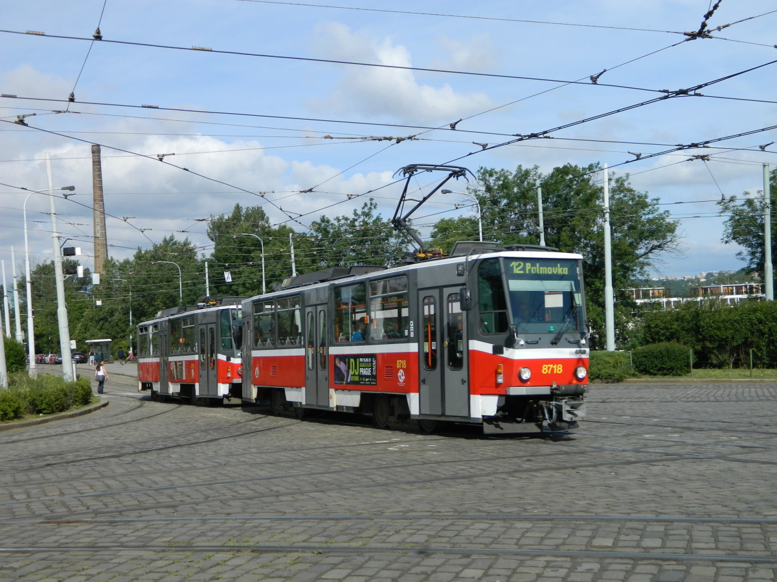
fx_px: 1055
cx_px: 388
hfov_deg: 40.4
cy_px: 291
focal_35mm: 47
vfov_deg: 30.9
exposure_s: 1/125
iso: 80
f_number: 10.2
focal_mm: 8.4
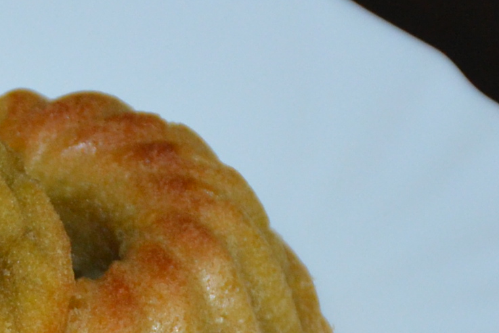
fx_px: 6434
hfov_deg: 4.4
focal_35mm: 464
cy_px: 486
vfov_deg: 3.0
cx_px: -184
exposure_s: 1/60
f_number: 5
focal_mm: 66
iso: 1000
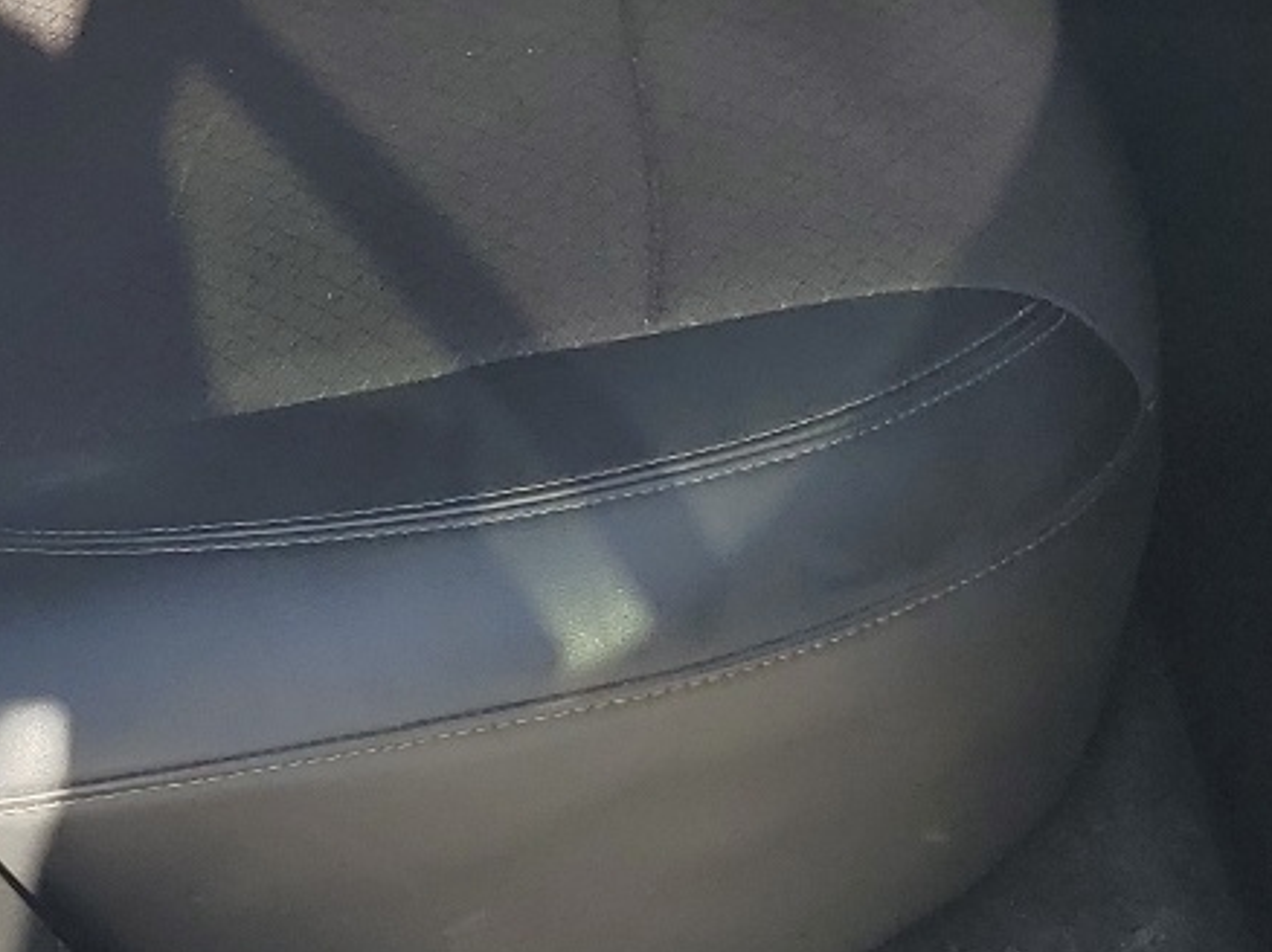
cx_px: 470
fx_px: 3489
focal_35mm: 95
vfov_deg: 14.0
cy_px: -708
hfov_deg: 20.6
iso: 50
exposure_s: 1/526
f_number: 1.5
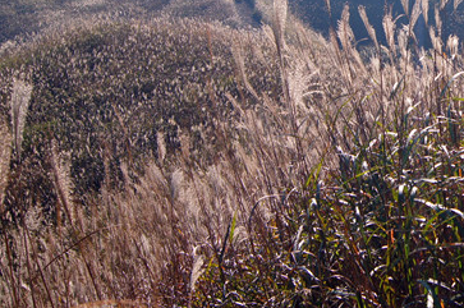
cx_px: 452
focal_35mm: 67
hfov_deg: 28.5
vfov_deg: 19.9
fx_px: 862
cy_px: 28
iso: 100
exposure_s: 1/400
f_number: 6.3
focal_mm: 18
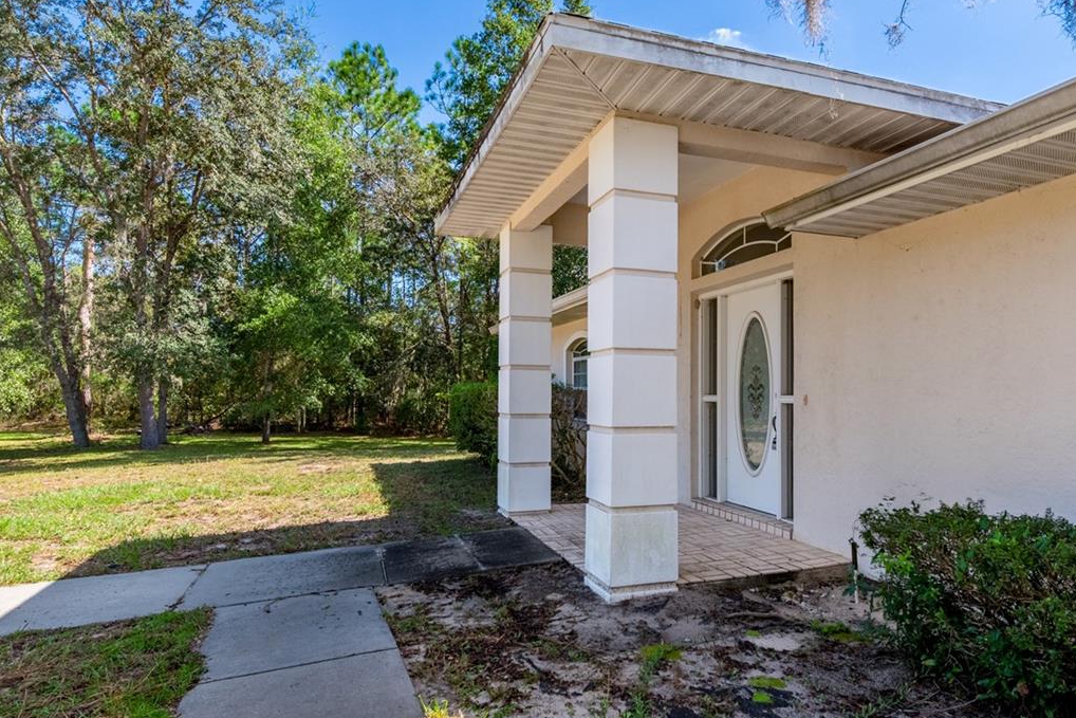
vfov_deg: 57.2
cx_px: 590
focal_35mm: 22
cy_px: 384
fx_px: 658
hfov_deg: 78.4
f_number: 8
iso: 400
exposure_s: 1/2000
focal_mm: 14
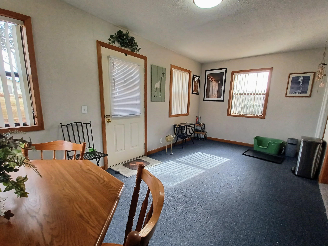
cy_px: 123
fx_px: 123
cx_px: 164
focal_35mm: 13
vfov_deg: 89.9
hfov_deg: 106.2
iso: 64
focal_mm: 1.42
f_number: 2.2
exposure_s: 1/50
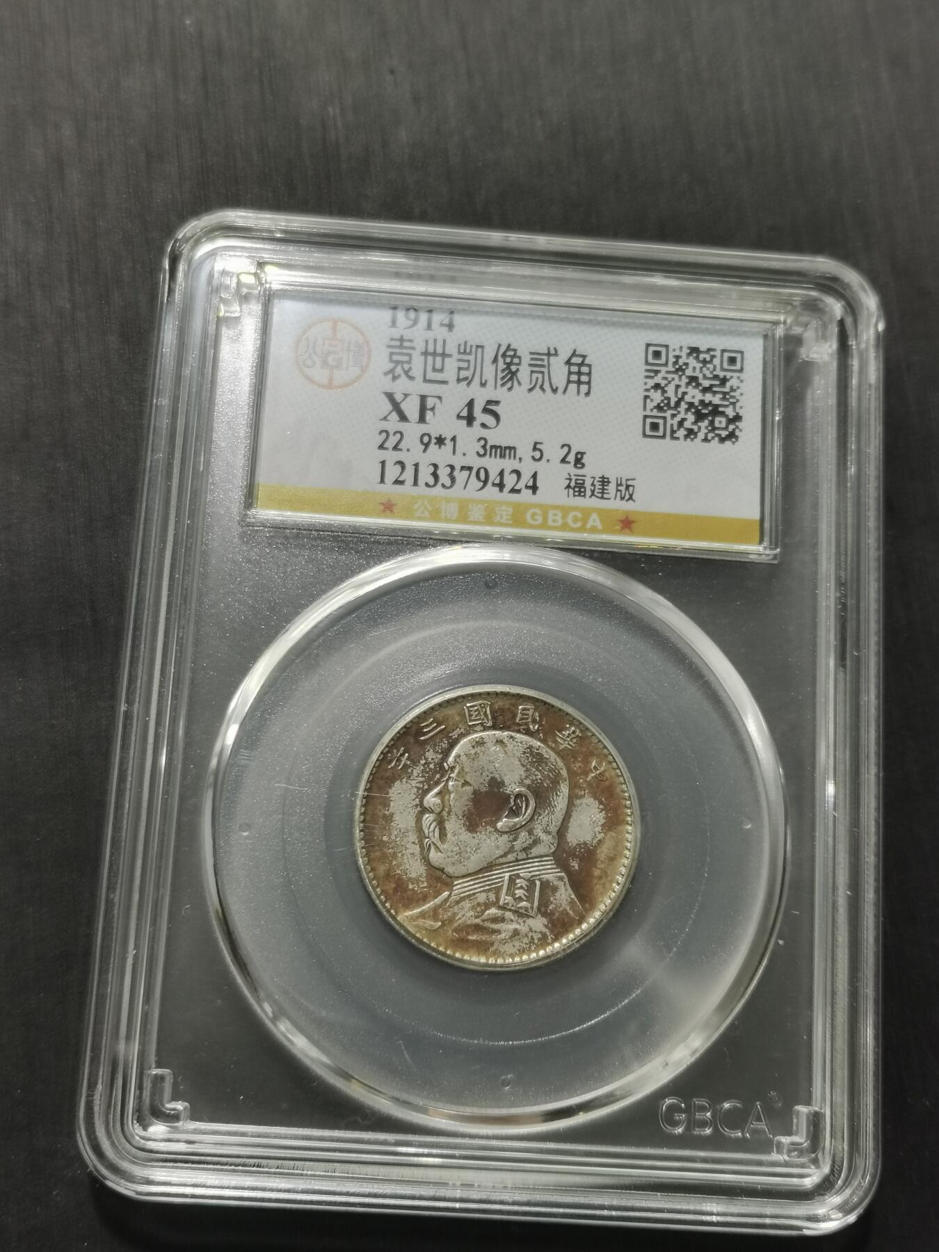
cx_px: 470
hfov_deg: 27.5
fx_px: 1917
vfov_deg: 36.2
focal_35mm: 53
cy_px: 626
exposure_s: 1/100
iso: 64
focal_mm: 5.58
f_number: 1.8
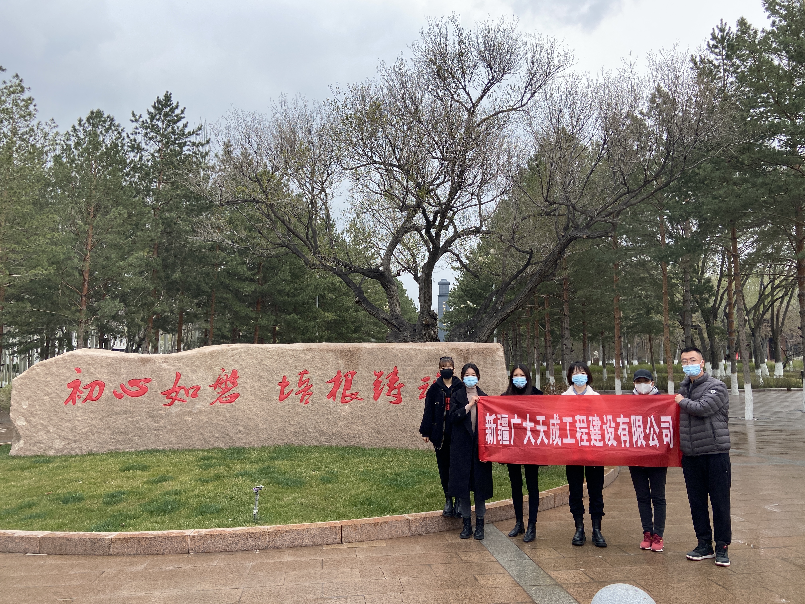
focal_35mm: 26
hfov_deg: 67.3
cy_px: 302
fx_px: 605
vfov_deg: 53.1
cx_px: 402
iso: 32
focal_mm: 4.25
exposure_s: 1/1182
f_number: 1.8
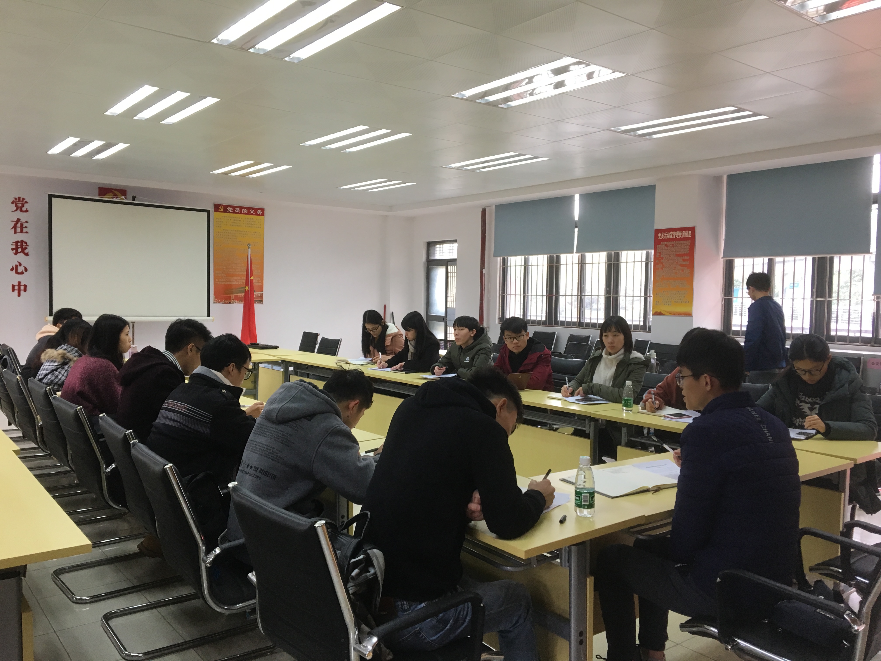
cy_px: 330
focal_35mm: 29
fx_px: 738
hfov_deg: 61.7
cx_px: 440
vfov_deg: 48.2
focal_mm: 4.15
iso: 50
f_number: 2.2
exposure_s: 1/33
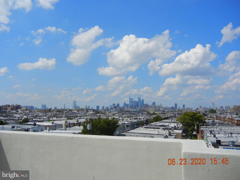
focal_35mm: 30
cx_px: 120
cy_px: 90
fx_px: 208
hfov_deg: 60.0
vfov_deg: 46.8
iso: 160
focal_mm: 5.4
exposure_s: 1/804
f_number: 7
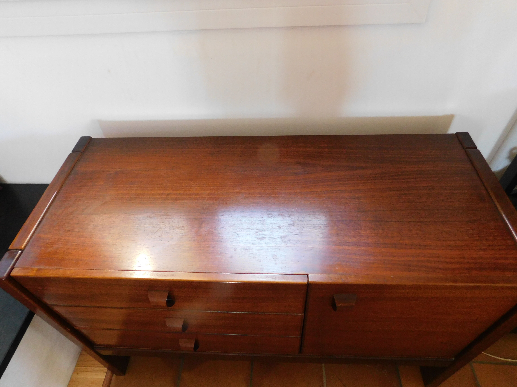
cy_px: 194
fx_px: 344
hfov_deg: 73.9
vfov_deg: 58.9
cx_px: 258
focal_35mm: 23
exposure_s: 1/15
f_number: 3
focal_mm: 4
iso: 400
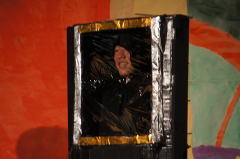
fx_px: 1748
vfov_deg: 5.2
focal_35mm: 262
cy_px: 80
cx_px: 120
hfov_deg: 7.9
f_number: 6.3
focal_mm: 175
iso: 1600
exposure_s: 1/40
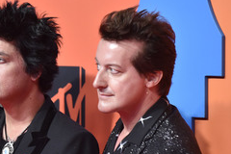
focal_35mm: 310
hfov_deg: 6.6
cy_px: 124
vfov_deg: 4.4
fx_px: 1989
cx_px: 45
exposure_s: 1/320
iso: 2500
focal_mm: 165
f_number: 3.5
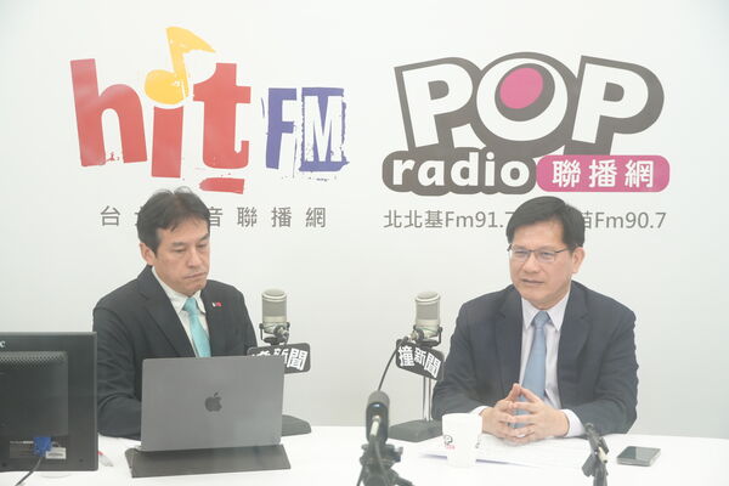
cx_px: 364
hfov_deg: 31.9
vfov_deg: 21.6
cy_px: 243
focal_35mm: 63
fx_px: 1276
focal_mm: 42
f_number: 5
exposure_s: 1/125
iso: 1000
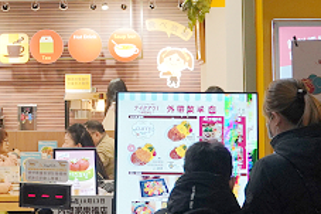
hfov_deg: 13.7
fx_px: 1319
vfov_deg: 9.2
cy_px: -28
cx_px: 4
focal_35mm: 148
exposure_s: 1/160
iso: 1000
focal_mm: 28
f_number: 4
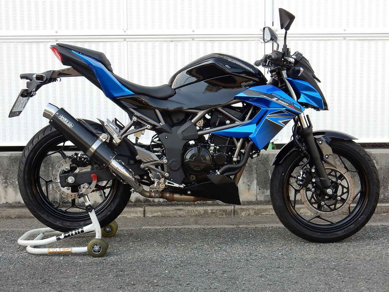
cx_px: 194
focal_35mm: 60
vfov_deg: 24.4
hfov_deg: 32.2
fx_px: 674
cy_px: 146
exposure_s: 1/125
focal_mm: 10.7
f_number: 4.5
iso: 125
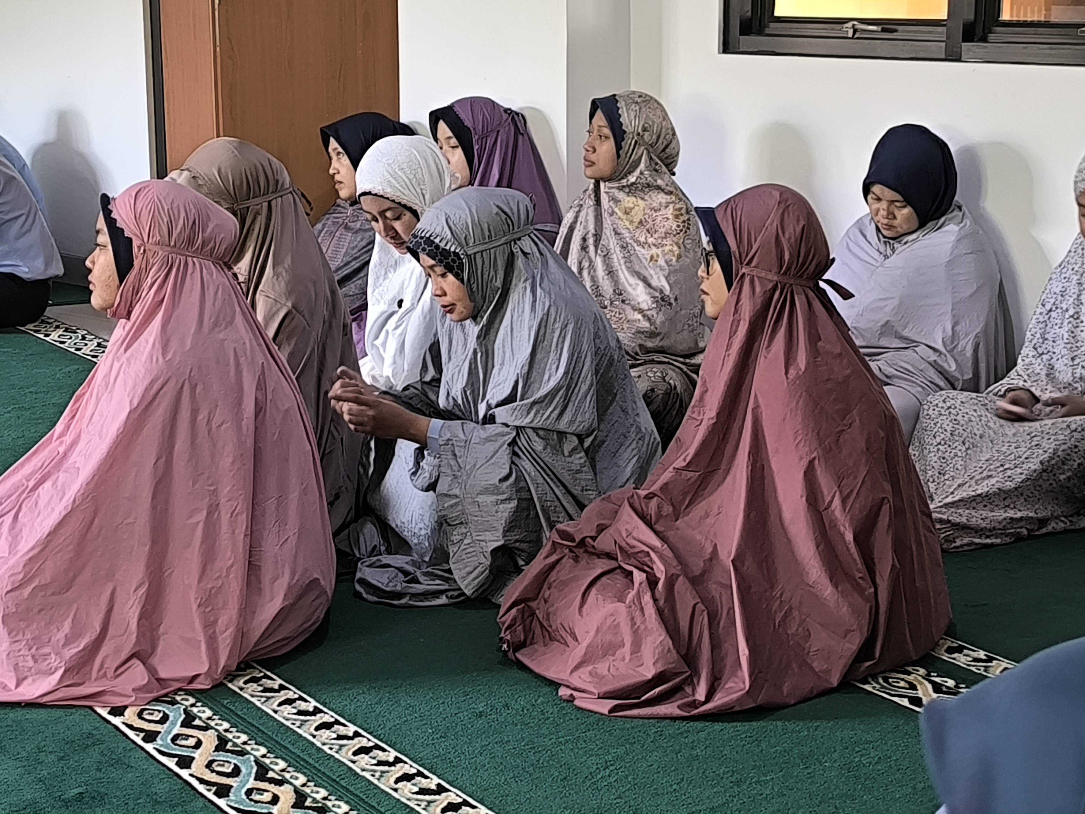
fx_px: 2100
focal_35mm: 67
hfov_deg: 29.0
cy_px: 407
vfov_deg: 21.9
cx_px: 542
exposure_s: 1/50
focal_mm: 6.14
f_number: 1.65
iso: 1250
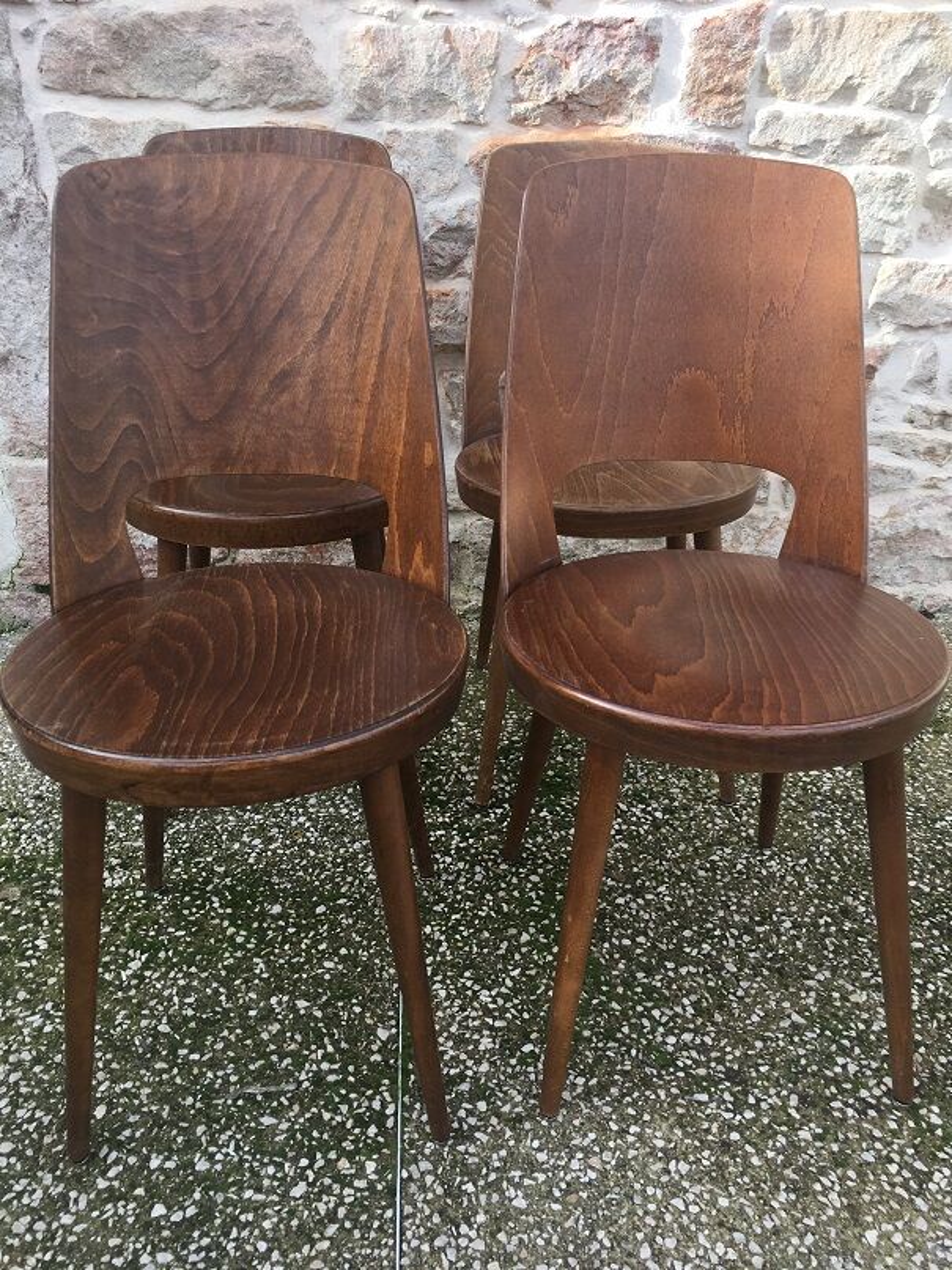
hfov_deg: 48.2
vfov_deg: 61.7
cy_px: 635
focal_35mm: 29
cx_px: 476
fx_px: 1064
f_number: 2.2
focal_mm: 4.15
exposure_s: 1/305
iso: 25
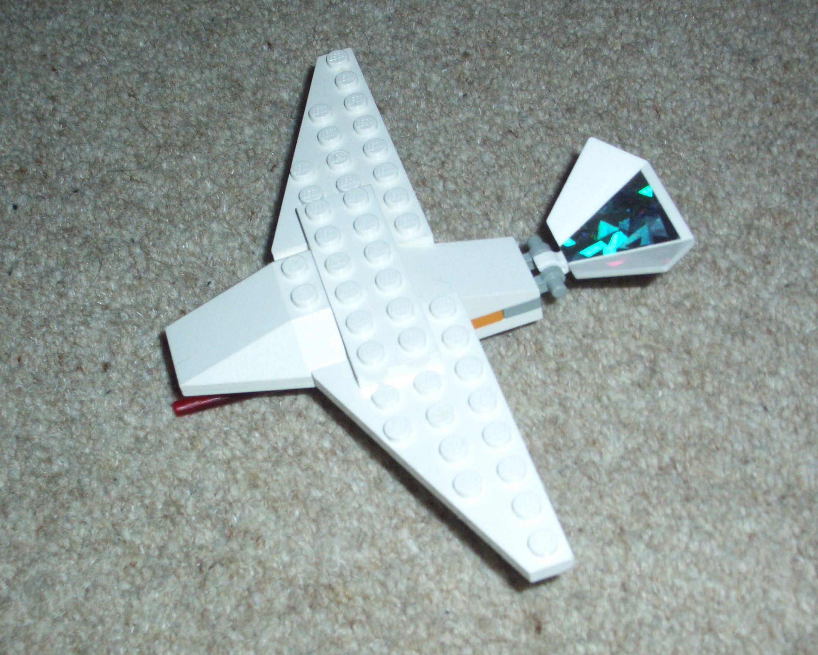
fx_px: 1574
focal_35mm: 65
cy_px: 329
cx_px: 431
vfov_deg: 23.5
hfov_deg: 29.1
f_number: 5.6
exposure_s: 1/60
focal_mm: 10.2
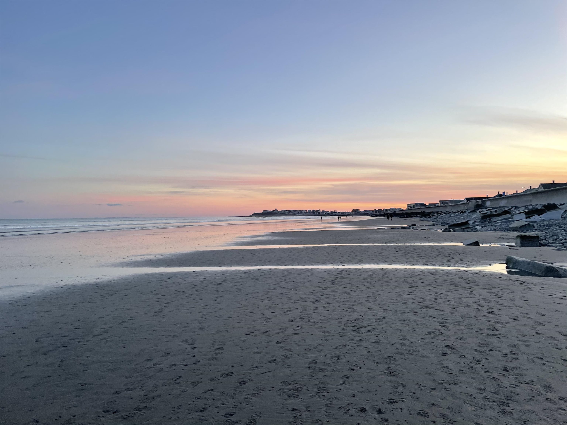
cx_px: 284
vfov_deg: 53.1
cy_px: 212
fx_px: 426
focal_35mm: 26
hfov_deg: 67.3
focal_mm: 4.2
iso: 80
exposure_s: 1/121
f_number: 1.6
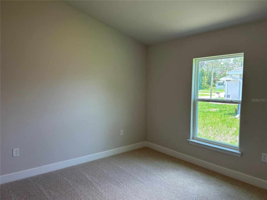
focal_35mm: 26
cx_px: 134
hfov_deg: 67.3
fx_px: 201
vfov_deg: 53.1
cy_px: 100
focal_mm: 5.7
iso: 64
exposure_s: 1/150
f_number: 1.5
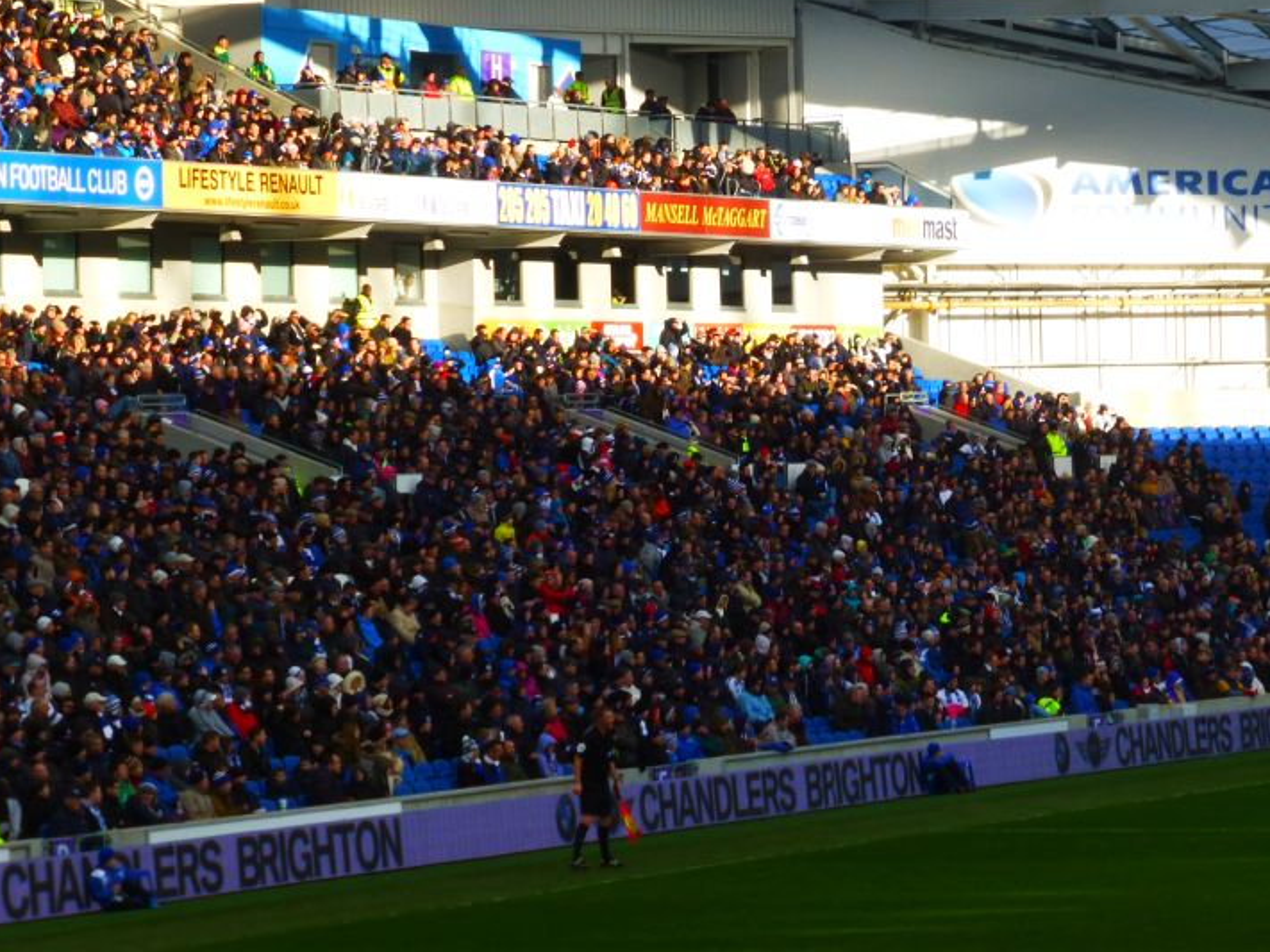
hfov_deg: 10.7
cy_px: 270
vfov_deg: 8.1
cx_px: 915
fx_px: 6749
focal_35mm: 184
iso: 100
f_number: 5.3
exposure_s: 1/160
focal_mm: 19.4
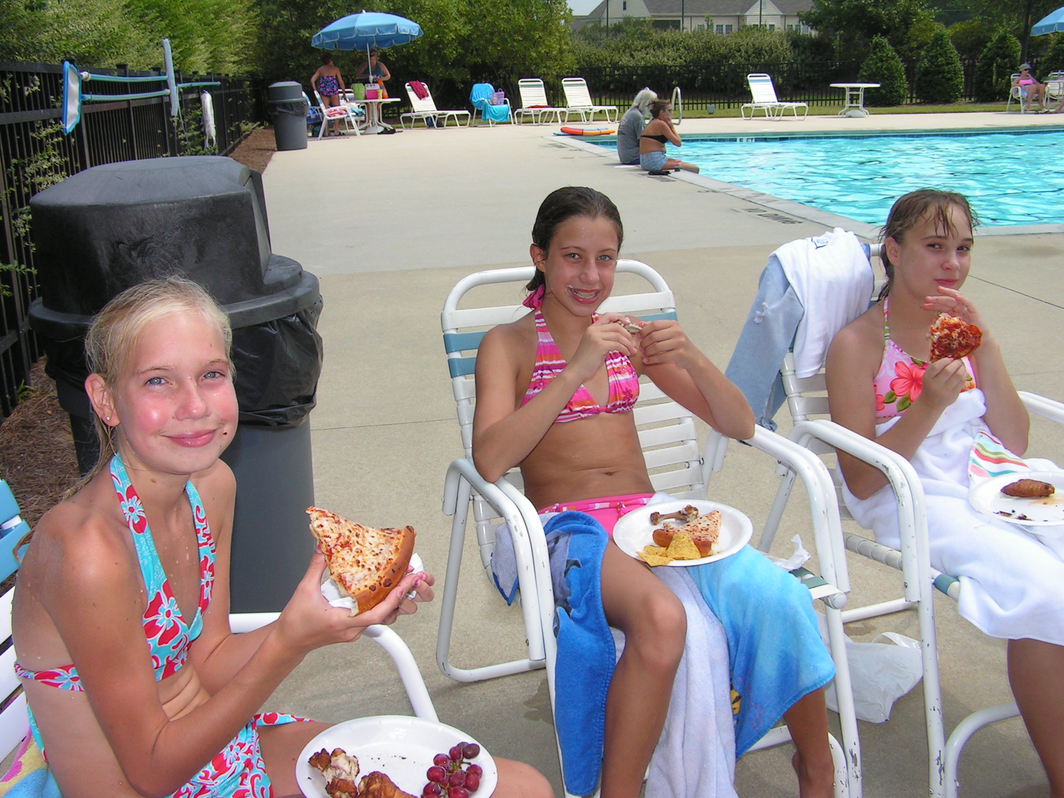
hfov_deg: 49.0
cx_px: 532
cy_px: 399
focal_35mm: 38
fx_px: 1168
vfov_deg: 37.7
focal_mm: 6.3
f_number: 4
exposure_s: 1/800
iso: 50
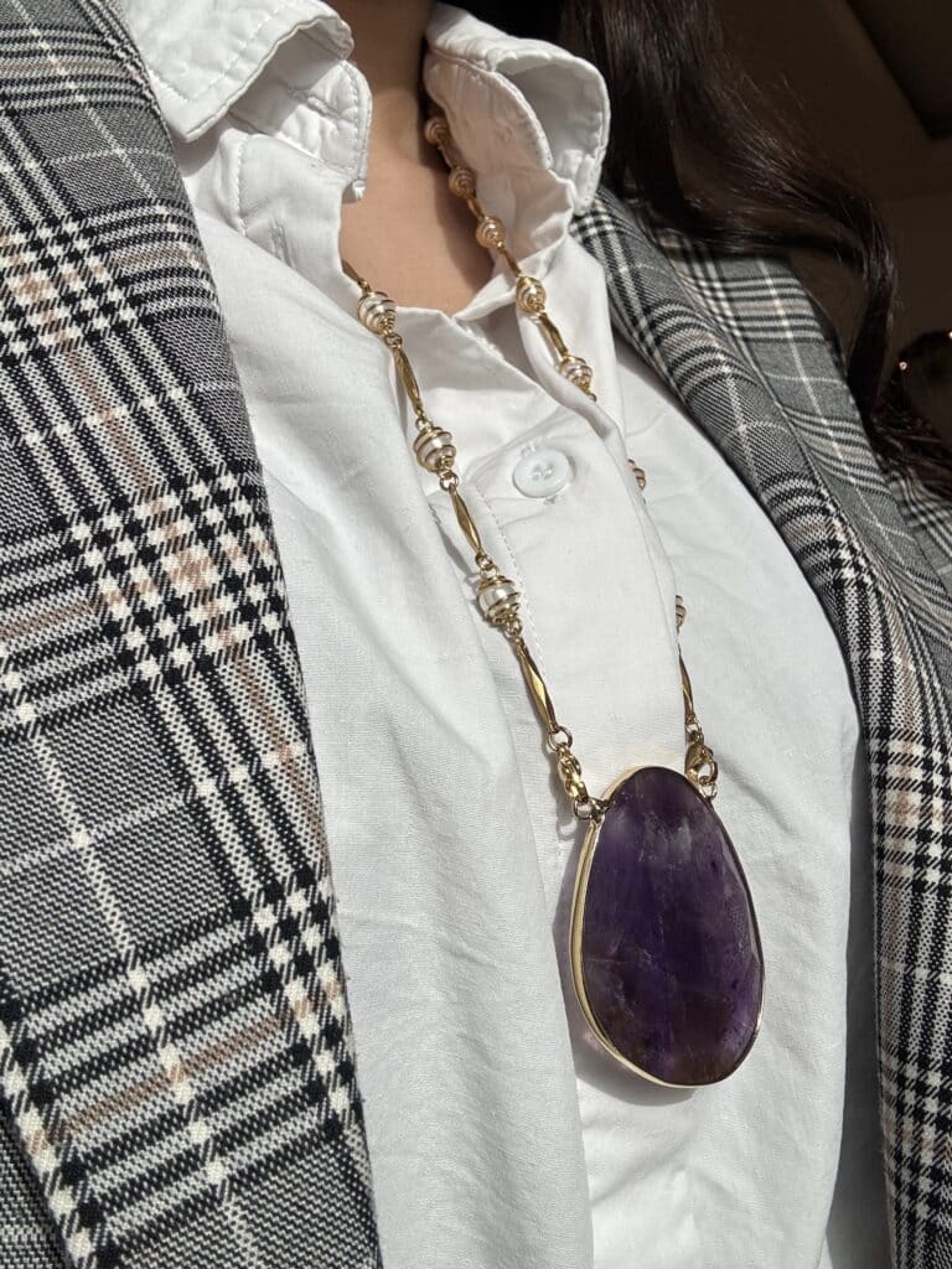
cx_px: 476
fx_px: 1100
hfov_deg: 46.8
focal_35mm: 30
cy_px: 634
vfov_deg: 60.0
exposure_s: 1/1497
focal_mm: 2.69
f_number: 1.9
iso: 25
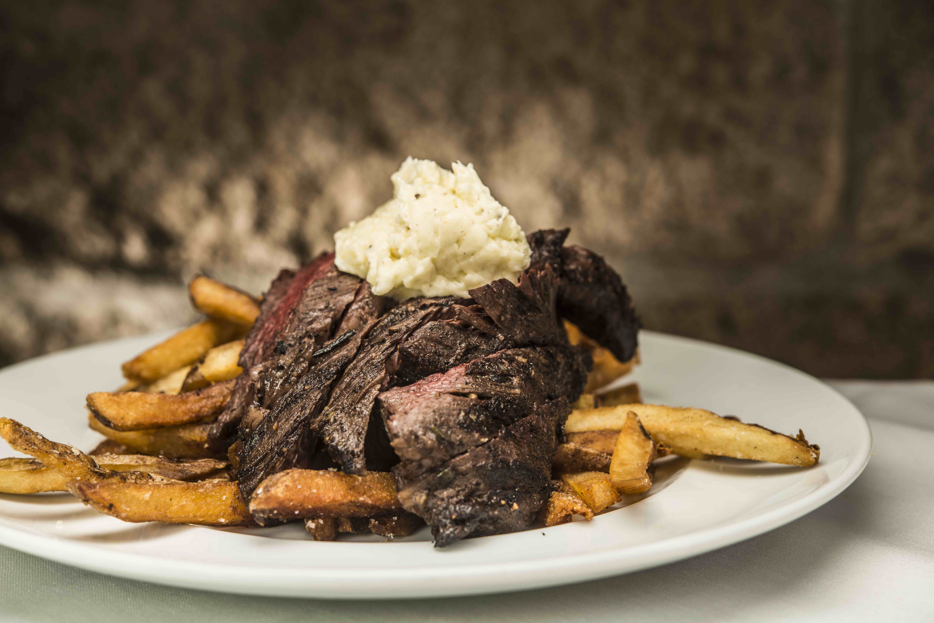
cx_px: 467
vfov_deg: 22.6
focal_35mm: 60
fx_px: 1557
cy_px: 312
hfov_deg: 33.4
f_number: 8
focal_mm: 60
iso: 200
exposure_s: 1/40
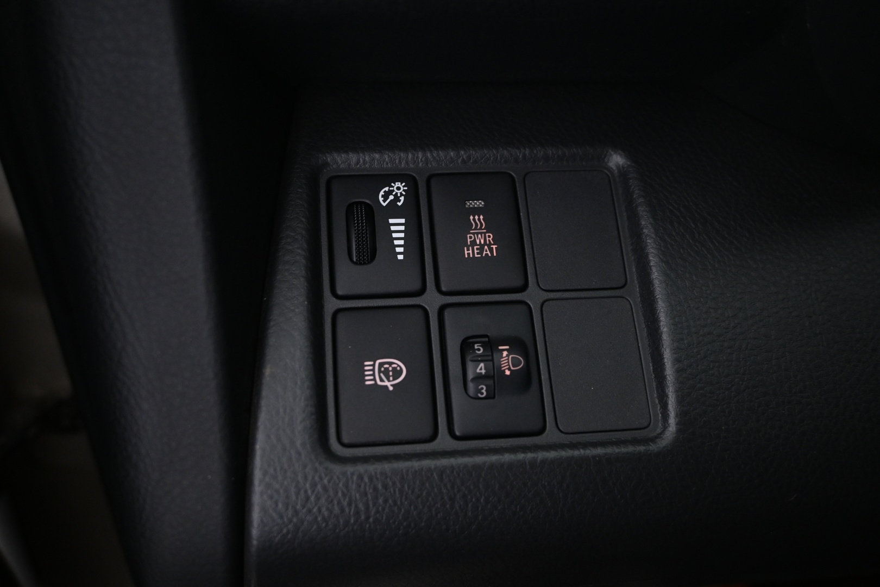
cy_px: 294
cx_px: 440
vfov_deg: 38.4
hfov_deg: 55.1
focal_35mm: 34
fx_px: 843
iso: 1600
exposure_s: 1/10
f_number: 4.2
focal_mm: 23
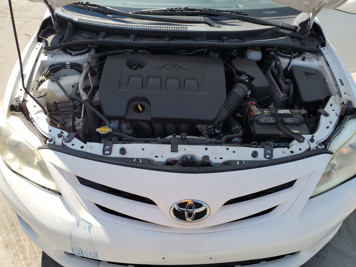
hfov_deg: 67.3
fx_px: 267
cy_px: 134
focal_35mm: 26
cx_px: 178
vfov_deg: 53.1
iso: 50
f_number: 1.5
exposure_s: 1/2500
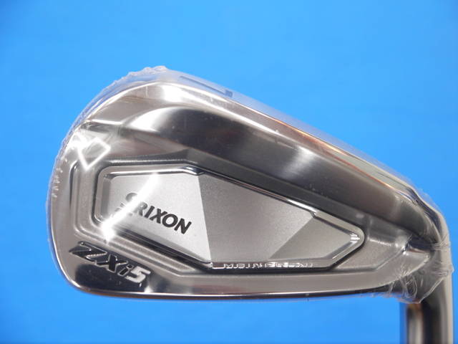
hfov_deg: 23.3
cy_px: 172
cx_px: 229
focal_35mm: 84
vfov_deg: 17.6
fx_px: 1111
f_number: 5.6
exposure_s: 1/80
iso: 640
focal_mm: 42
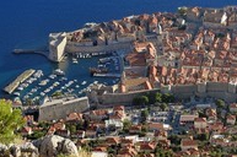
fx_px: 631
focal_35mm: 96
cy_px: 52
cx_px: 155
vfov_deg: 14.2
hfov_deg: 21.2
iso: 200
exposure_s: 1/125
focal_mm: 44
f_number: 14
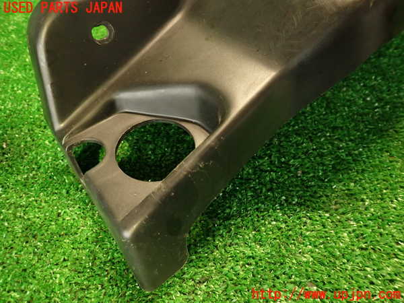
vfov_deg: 54.9
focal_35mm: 25
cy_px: 152
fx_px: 292
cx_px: 202
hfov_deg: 69.4
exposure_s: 1/30
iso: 500
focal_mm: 4.5
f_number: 2
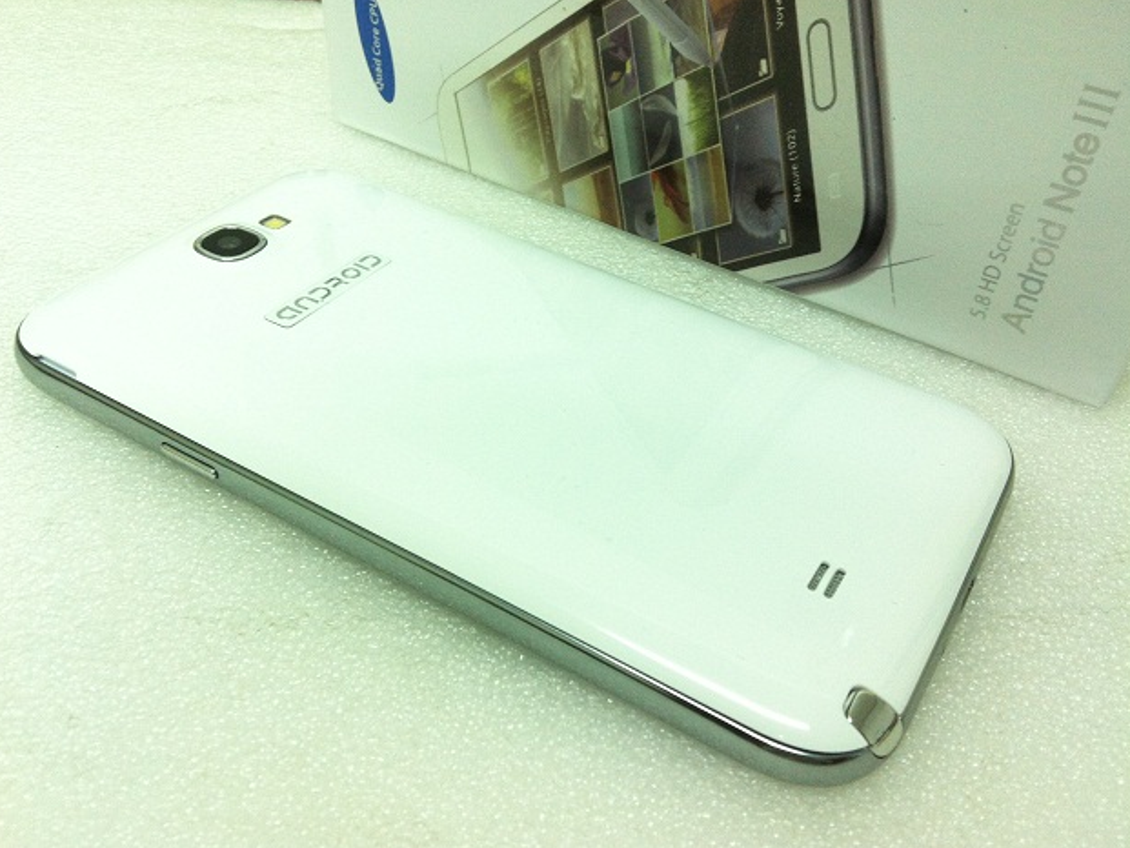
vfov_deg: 39.7
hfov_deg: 51.3
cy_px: 428
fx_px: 1175
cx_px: 557
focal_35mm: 36
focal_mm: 3.85
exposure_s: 1/17
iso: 125
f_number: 2.8
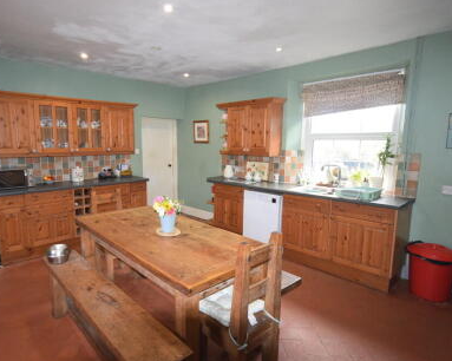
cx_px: 188
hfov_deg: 77.0
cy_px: 183
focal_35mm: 21
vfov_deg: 65.5
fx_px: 281
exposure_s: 1/60
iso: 1600
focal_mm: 12
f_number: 4.5
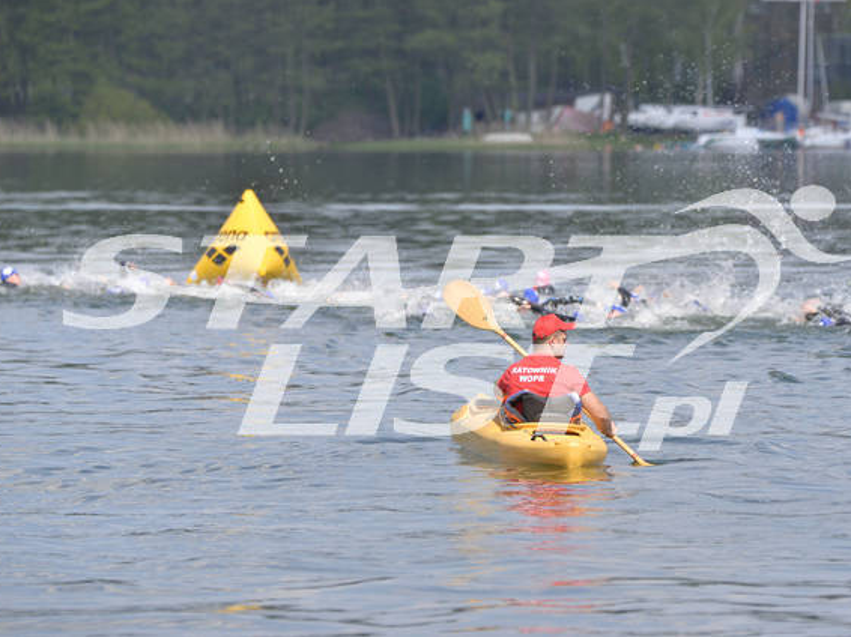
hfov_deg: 5.7
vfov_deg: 4.3
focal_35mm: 348
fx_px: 8552
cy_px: 318
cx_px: 459
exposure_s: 1/4000
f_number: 8
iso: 800
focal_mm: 320
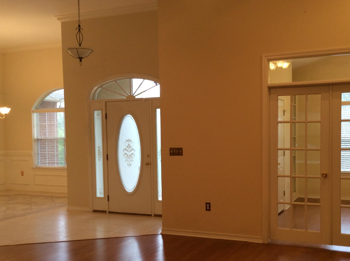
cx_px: 200
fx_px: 434
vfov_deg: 33.4
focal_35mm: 43
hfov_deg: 43.8
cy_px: 154
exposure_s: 1/24
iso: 50
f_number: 2.4
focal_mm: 3.3
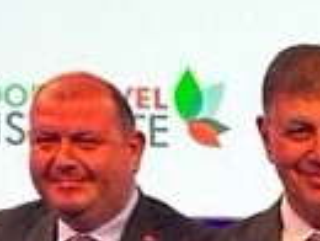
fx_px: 1704
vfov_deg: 7.8
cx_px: 780
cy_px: 443
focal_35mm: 184
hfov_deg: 9.5
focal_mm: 6.86
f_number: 1.78
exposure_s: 1/120
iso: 125
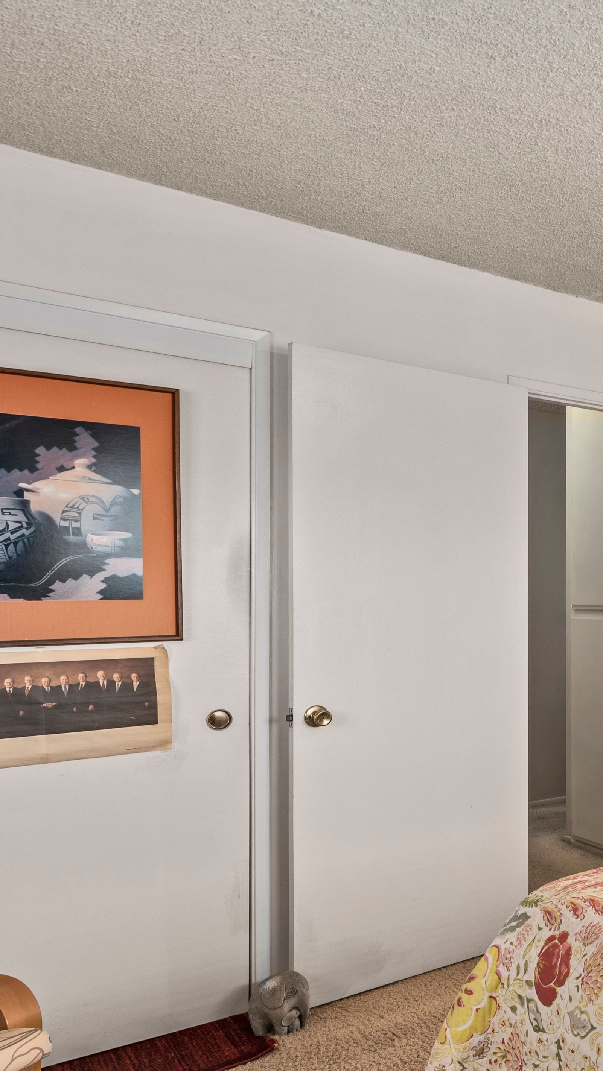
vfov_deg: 62.6
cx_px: 914
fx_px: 881
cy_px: 560
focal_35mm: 31
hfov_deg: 26.6
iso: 400
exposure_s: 1/1.25
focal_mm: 14
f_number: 11
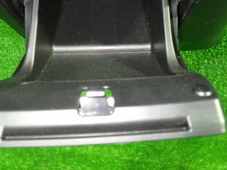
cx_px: 110
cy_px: 56
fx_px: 302
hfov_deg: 41.2
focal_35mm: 46
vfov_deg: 31.3
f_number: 2.3
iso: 800
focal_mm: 5.4
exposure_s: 1/20
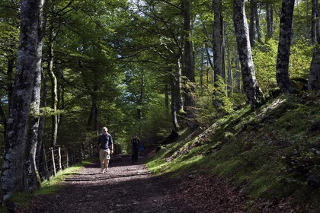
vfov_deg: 23.4
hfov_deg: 34.5
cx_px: 160
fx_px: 516
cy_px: 106
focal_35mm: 58
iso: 200
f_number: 10
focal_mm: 58
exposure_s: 1/100
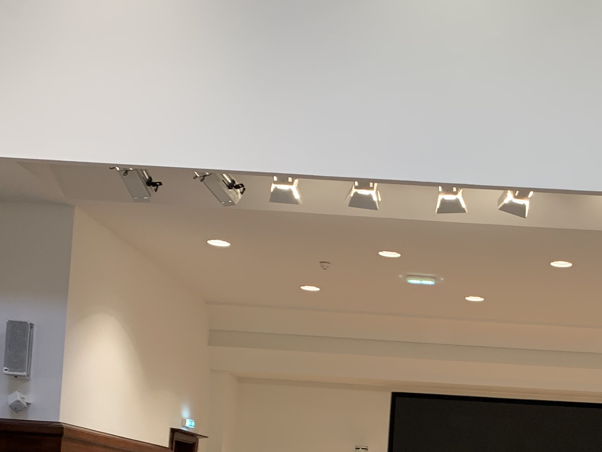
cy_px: 506
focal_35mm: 64
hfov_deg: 29.2
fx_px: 1113
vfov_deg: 21.7
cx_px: 528
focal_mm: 4.25
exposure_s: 1/41
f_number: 1.8
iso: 80
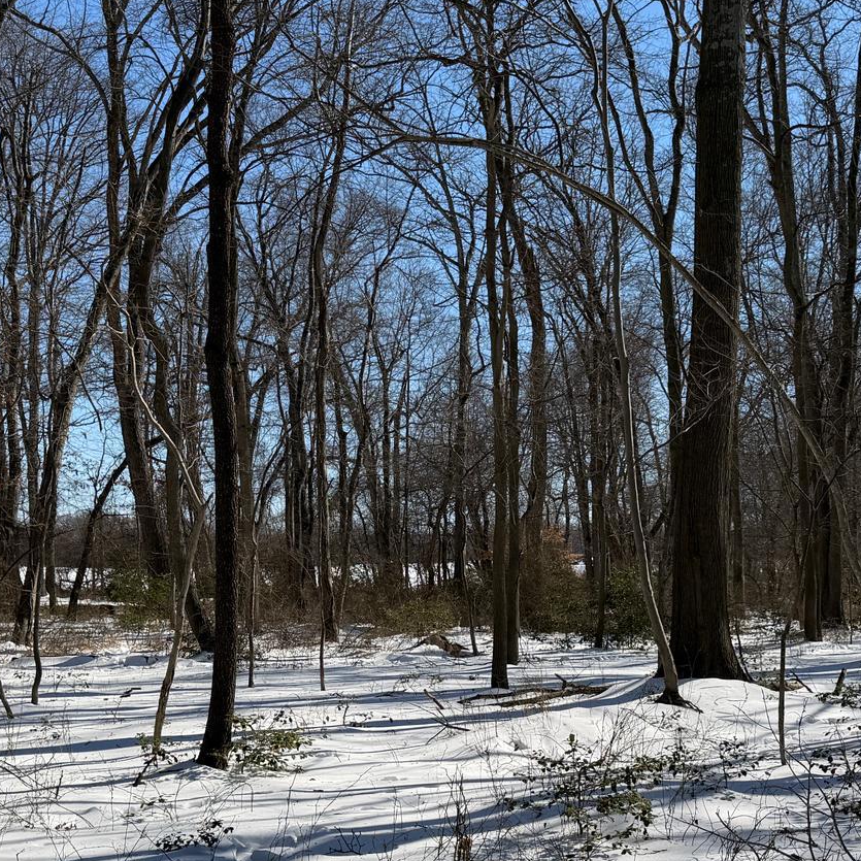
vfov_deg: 32.6
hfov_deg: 32.6
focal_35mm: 52
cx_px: 535
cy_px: 551
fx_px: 1463
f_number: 1.78
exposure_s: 1/8130
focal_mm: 6.76
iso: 80
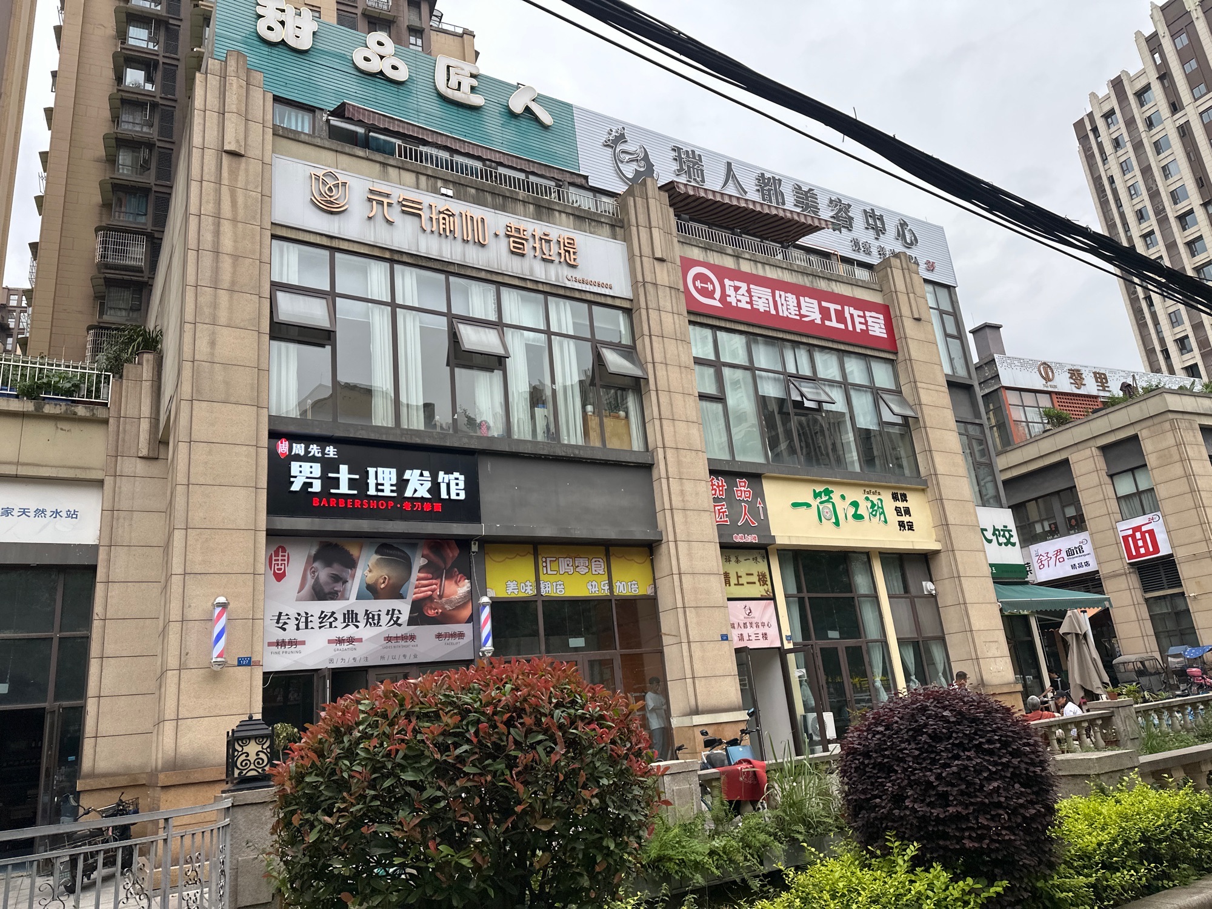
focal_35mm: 24
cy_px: 454
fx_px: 840
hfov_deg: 71.6
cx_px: 606
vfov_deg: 56.8
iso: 80
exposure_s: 1/594
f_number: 1.78
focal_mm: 6.86
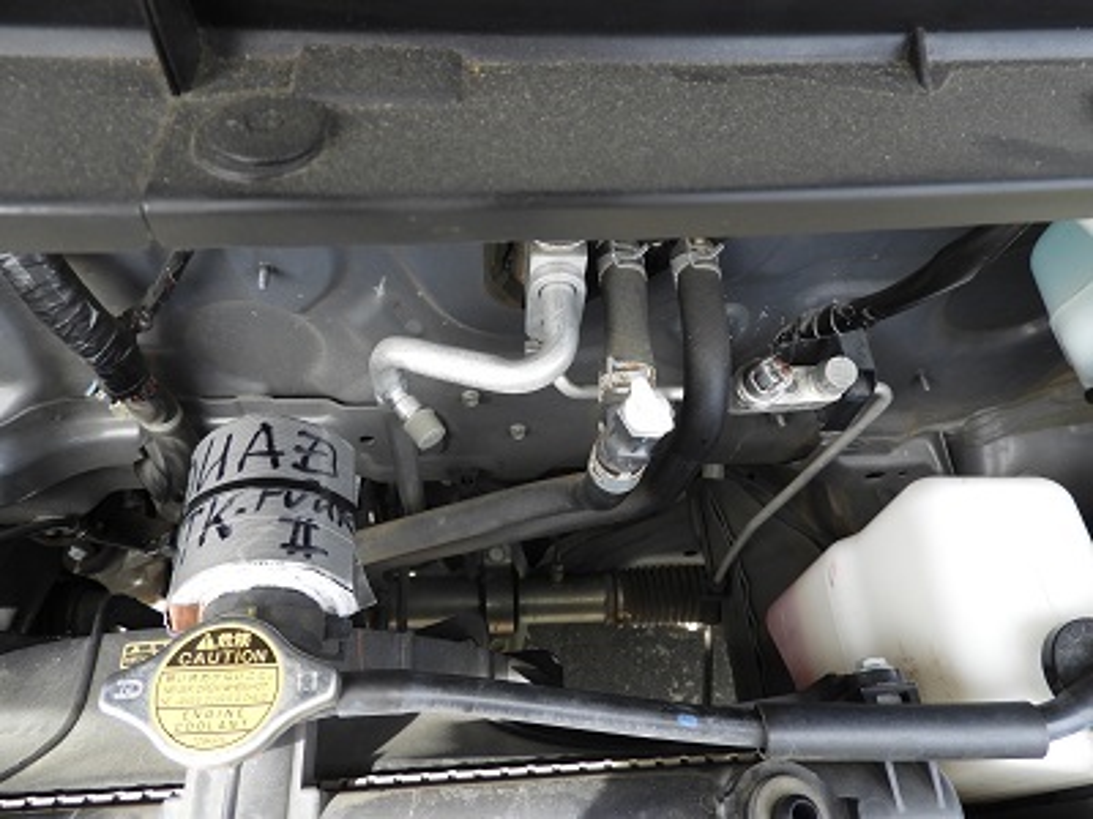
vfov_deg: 56.8
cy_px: 410
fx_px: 758
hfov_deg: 71.6
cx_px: 546
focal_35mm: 24
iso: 100
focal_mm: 4.3
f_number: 3.3
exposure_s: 1/100
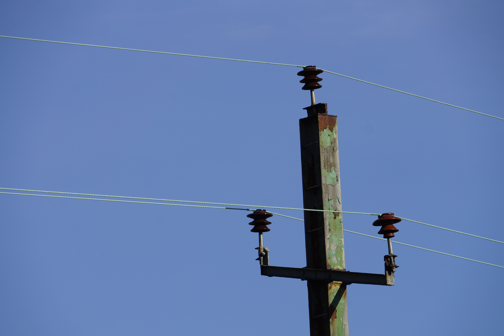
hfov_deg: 6.9
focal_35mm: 300
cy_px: 168
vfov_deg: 4.6
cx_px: 252
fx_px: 4200
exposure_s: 1/400
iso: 100
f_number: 9
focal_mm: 200
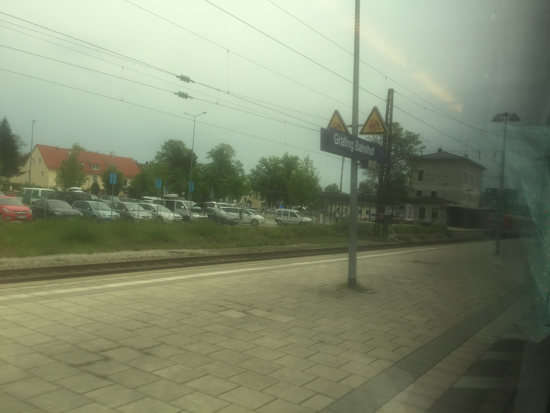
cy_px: 206
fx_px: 461
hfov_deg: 61.7
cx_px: 275
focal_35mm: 29
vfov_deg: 48.2
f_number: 2.2
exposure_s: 1/842
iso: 32
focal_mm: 4.15
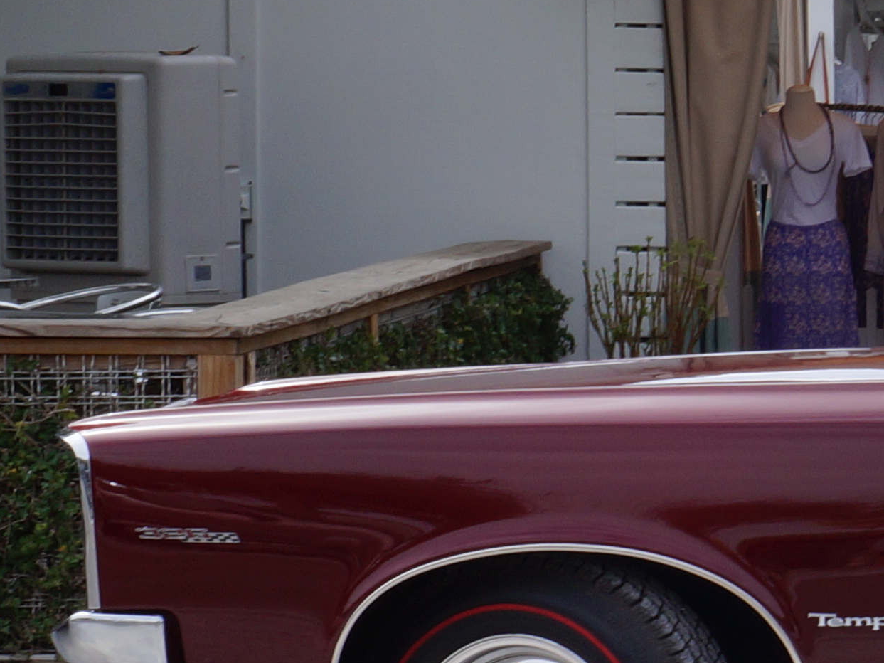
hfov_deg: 8.2
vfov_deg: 6.3
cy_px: 399
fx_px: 5978
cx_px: 1557
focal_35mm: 234
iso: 100
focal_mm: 37
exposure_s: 1/80
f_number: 16
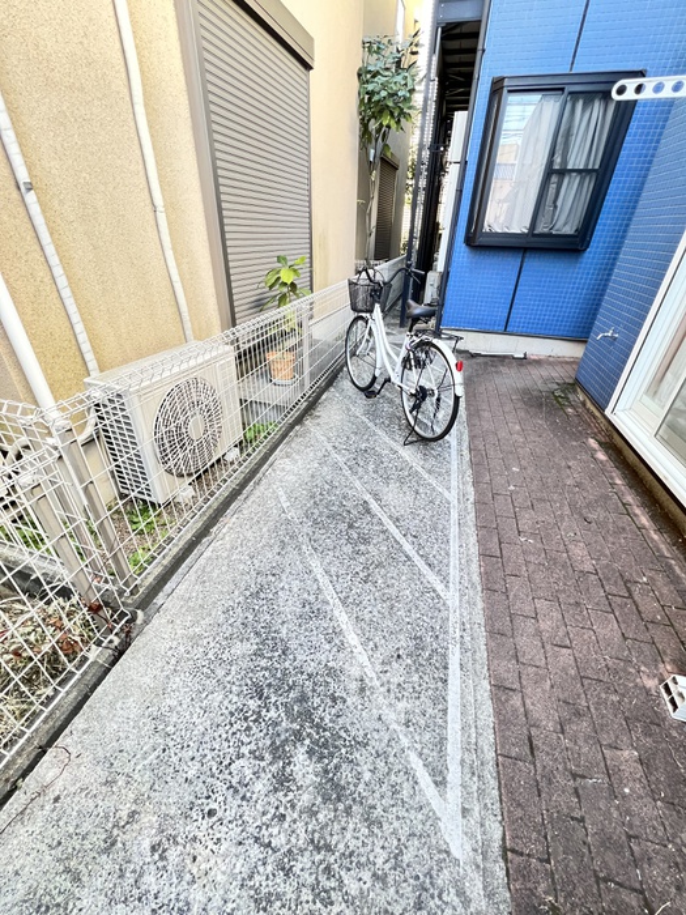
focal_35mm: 13
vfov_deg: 106.2
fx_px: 344
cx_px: 343
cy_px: 458
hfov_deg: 89.9
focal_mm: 1.57
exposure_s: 1/87
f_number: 1.8
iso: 250
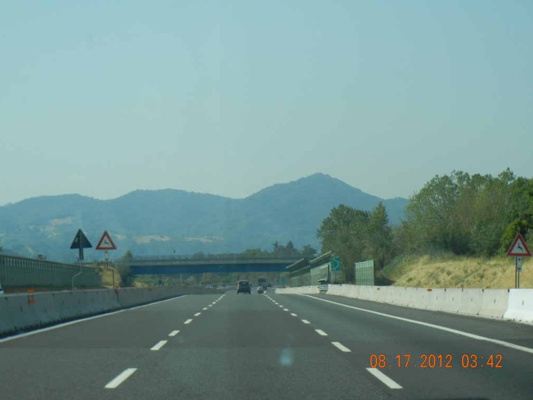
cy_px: 201
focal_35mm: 117
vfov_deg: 12.7
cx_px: 266
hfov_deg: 16.8
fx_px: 1801
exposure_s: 1/957
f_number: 4.6
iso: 160
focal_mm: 20.9
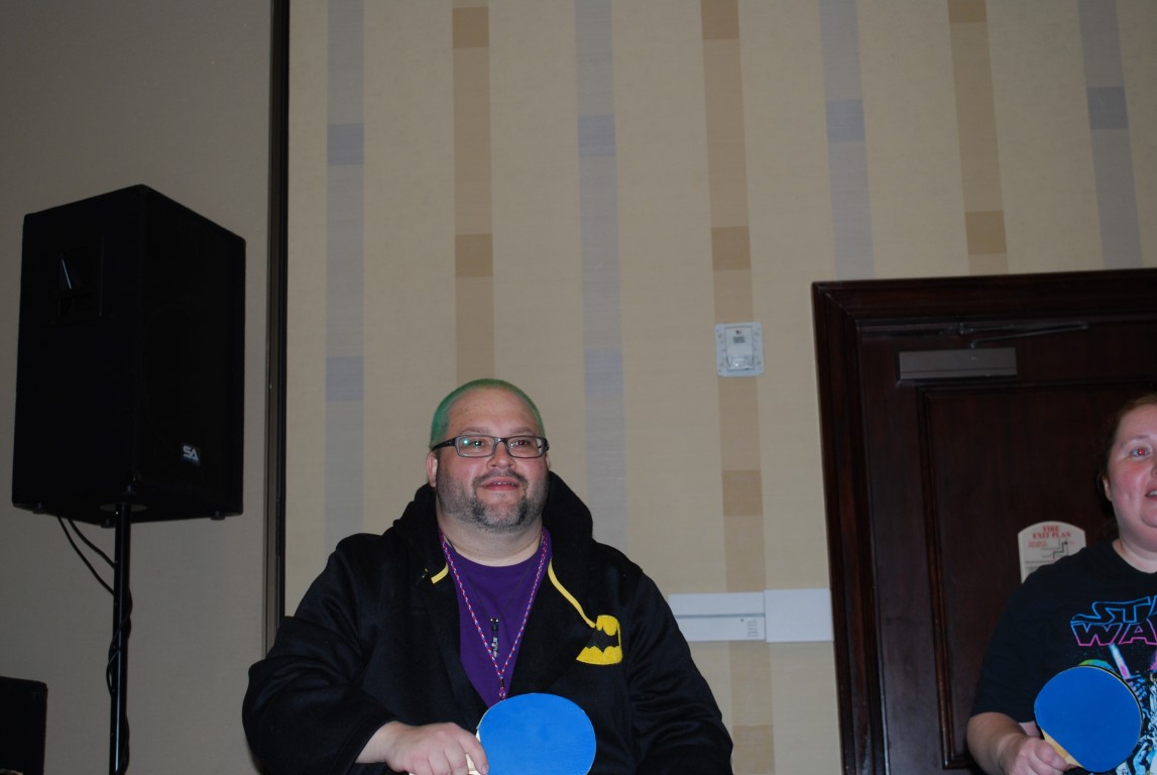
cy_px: 388
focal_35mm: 54
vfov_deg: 25.1
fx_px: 1738
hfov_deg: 36.8
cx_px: 578
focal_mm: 36
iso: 200
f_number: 5.3
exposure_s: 1/60
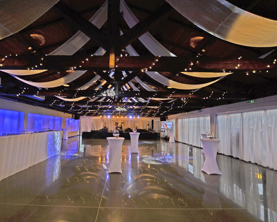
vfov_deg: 77.0
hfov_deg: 89.0
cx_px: 117
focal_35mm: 17
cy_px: 111
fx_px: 139
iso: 100
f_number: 3.5
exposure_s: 1/20
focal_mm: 10
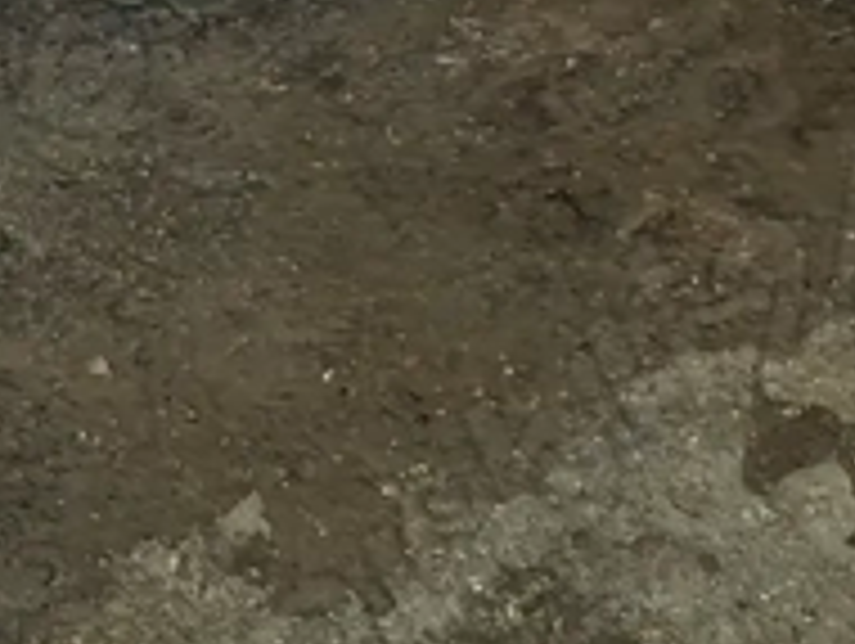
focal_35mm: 121
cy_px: -712
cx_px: 189
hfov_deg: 16.2
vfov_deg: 11.0
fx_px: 2992
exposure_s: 1/33
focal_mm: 5.54
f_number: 1.8
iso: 400
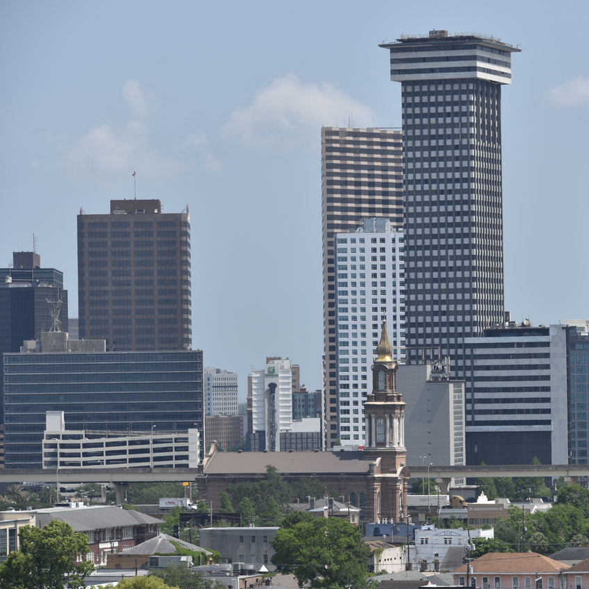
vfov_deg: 9.1
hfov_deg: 9.1
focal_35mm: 192
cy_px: 294
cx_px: 439
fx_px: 3696
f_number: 9
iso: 100
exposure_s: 1/320
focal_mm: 150
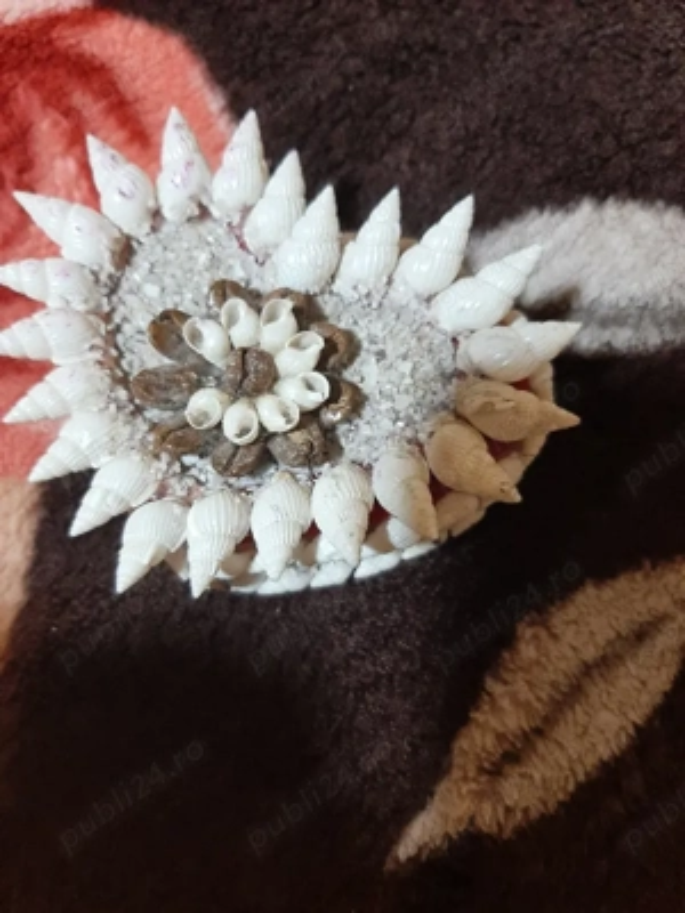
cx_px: 342
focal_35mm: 26
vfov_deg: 67.3
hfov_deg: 53.1
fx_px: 686
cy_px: 456
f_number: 1.7
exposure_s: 1/33
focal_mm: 3.93
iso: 200
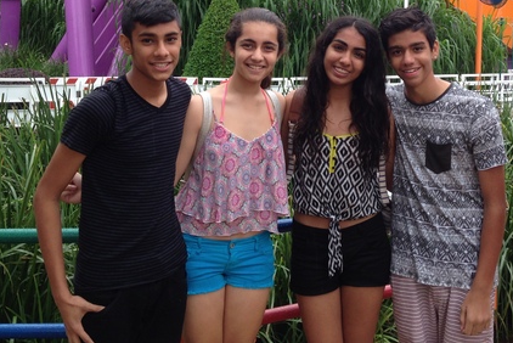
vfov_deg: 25.6
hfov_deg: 38.1
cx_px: 286
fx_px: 741
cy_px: 71
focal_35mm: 52
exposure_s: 1/120
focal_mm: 4.12
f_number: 2.4
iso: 64
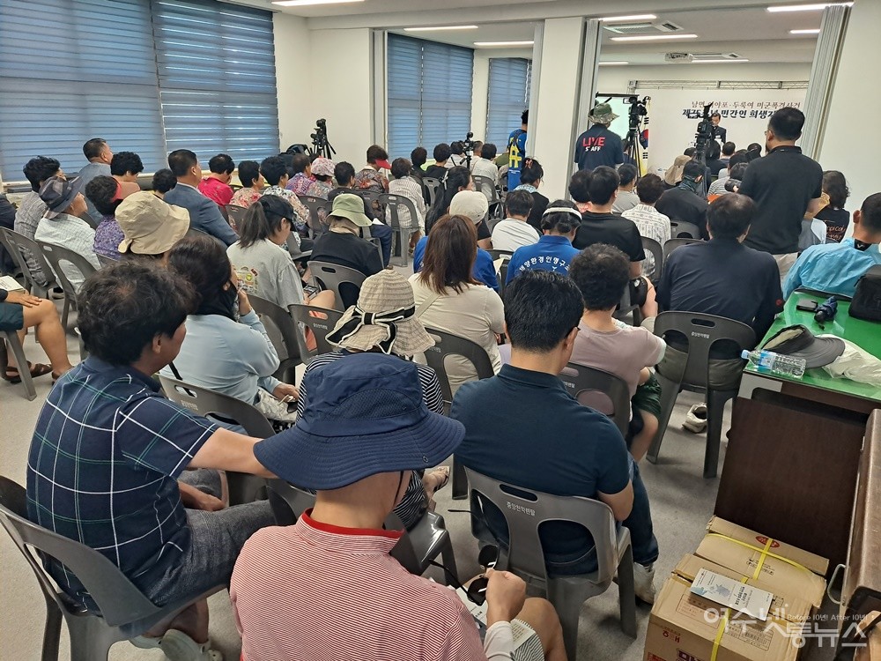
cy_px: 330
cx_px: 440
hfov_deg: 71.6
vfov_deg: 56.8
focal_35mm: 24
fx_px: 611
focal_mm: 5.23
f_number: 1.8
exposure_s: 1/60
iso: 160
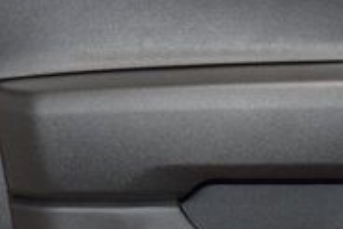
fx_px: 1192
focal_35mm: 125
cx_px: 462
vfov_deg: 11.0
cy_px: 168
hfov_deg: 15.5
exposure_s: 1/125
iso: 2200
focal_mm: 24
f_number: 3.8
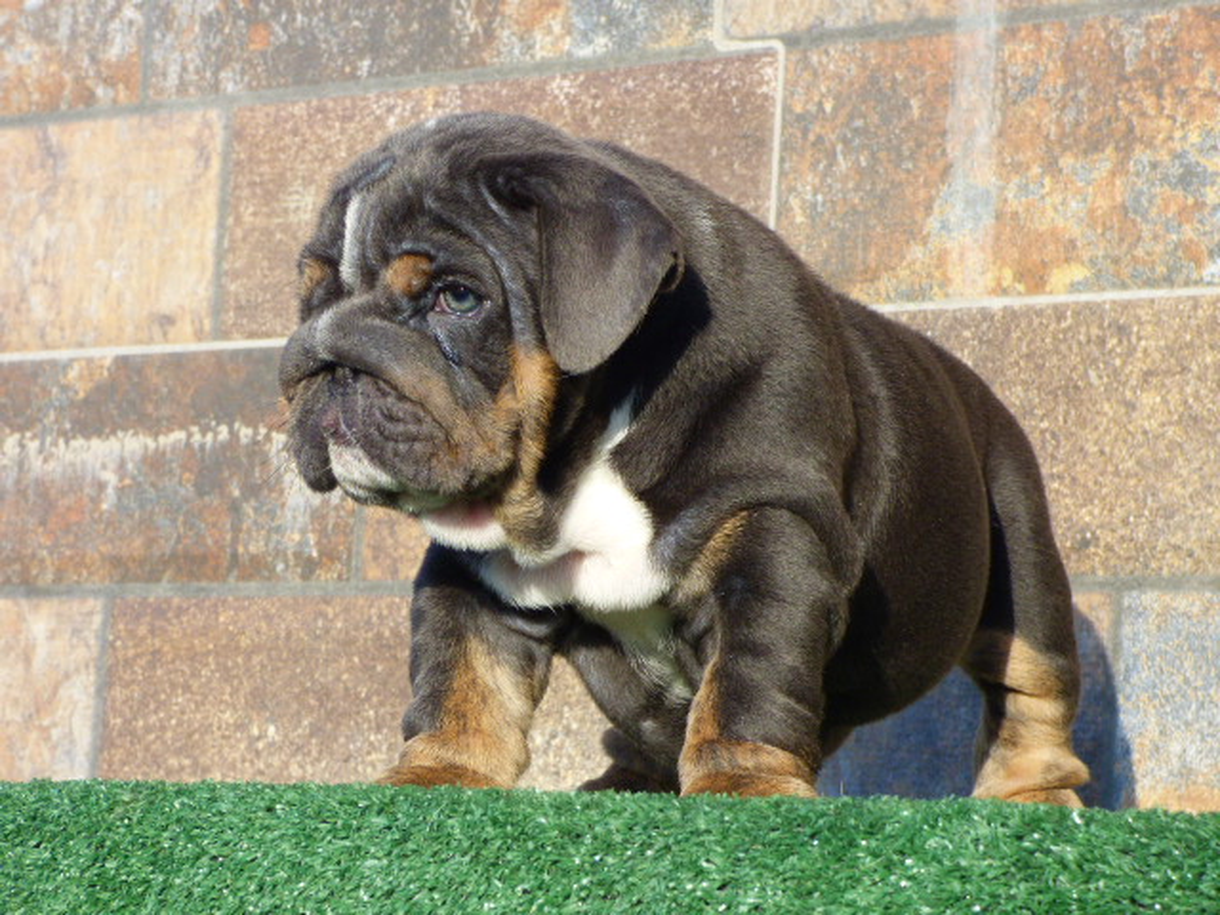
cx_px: 610
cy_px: 458
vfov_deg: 10.0
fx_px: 5216
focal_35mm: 148
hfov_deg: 13.3
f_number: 5.3
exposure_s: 1/250
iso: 200
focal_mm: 24.17
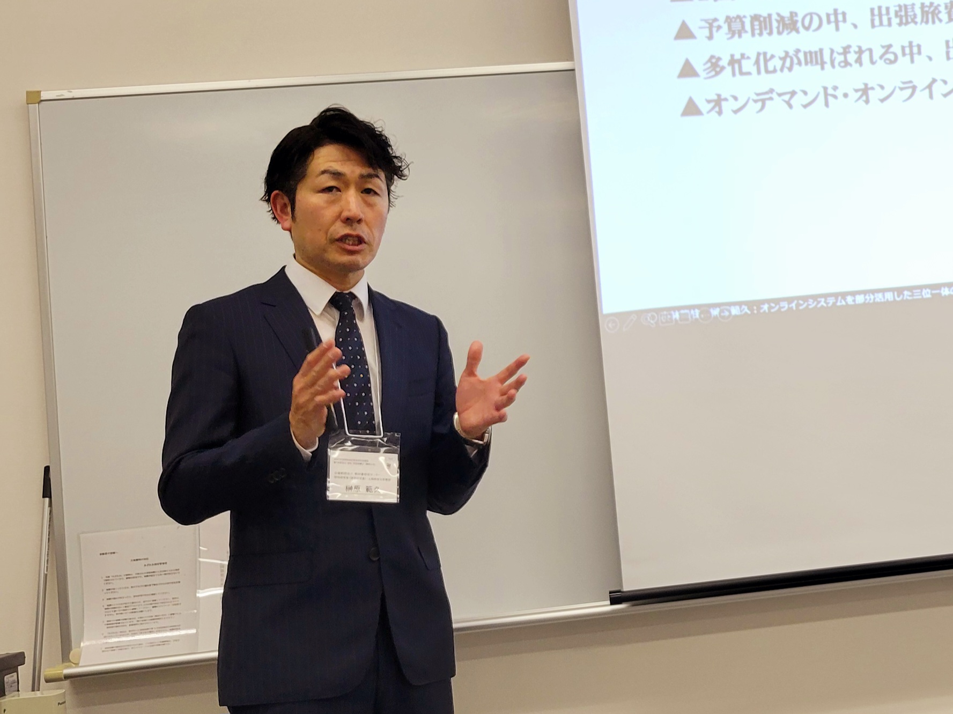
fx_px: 715
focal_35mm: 26
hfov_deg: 67.3
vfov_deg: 53.0
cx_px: 476
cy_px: 357
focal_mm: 5.4
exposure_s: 1/120
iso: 125
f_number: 1.8
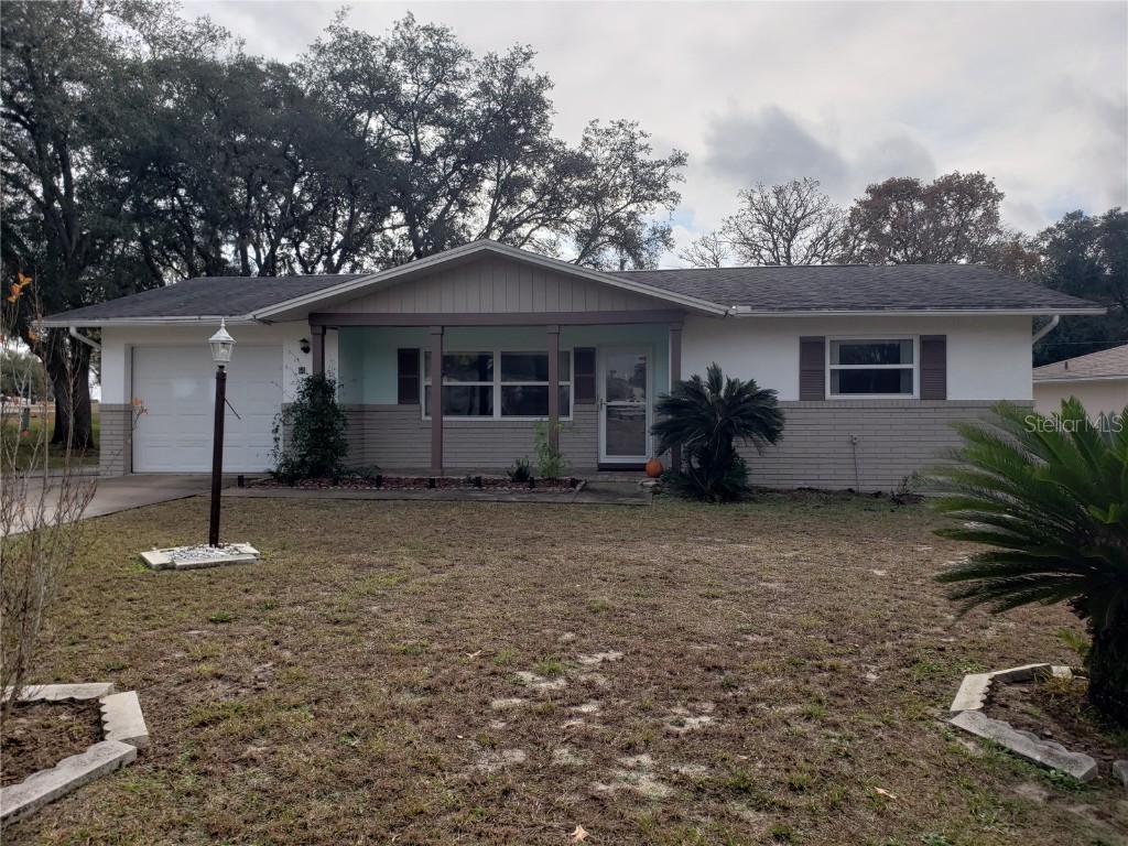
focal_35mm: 26
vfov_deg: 53.1
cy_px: 423
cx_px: 564
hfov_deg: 67.3
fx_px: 847
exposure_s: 1/1814
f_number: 2.4
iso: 50
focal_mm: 4.3
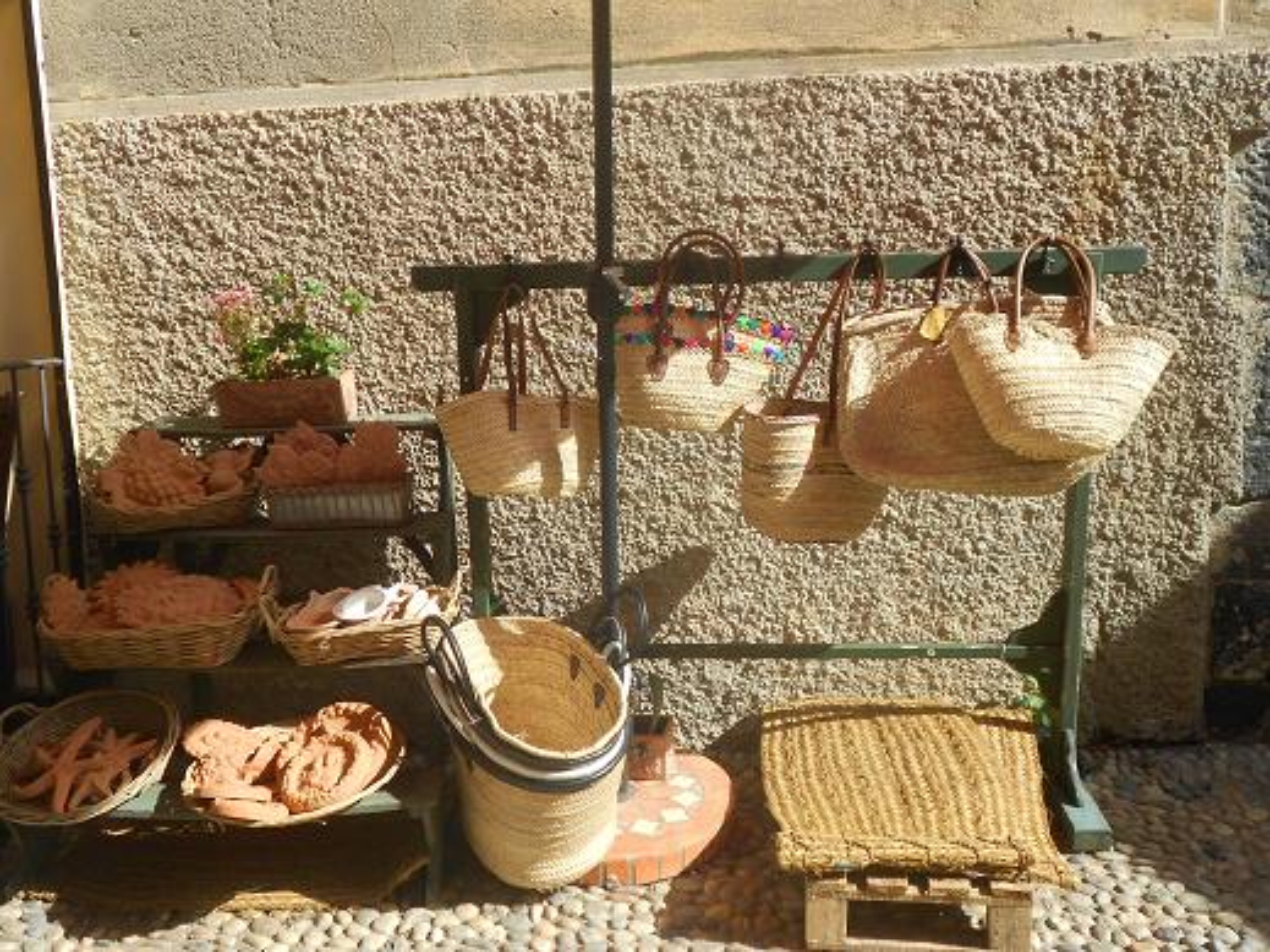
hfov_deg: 56.8
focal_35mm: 32
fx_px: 1174
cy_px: 476
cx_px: 635
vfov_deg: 44.1
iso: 80
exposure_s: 1/400
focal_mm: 5.8
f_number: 3.6
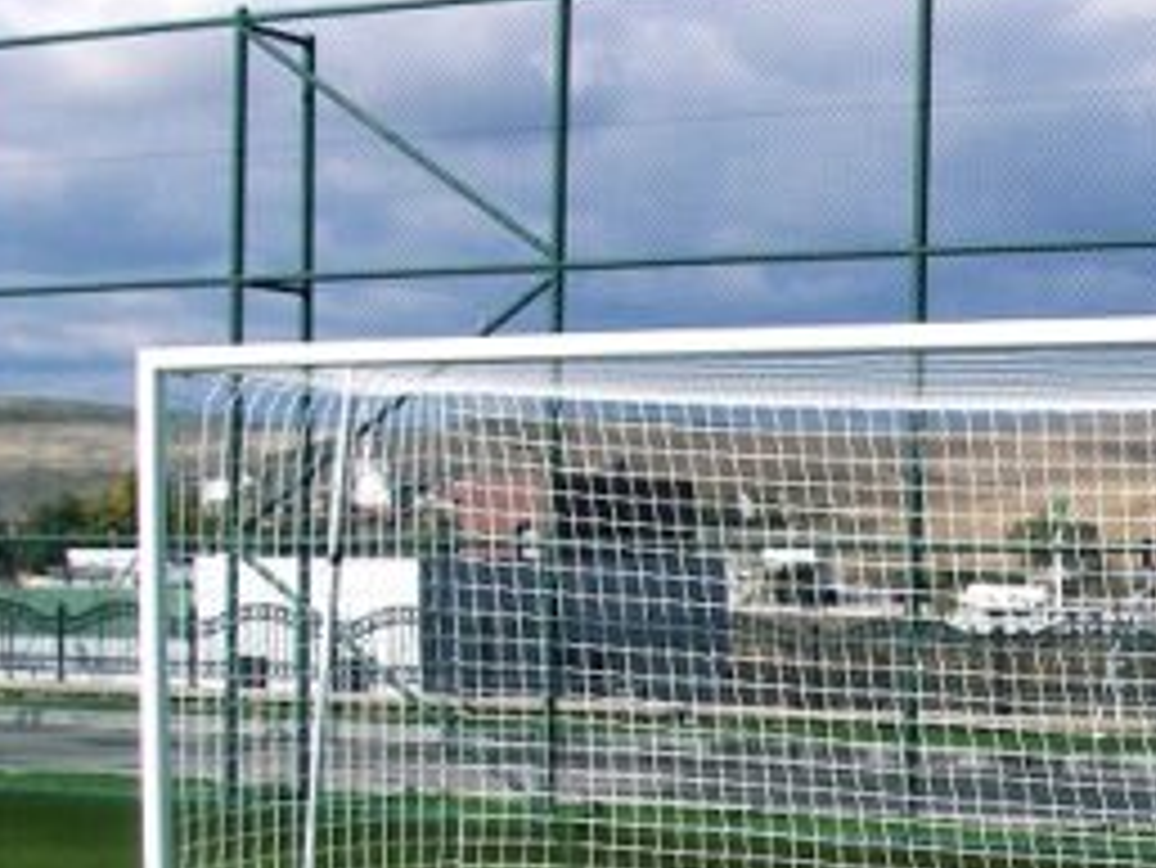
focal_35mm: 84
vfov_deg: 17.5
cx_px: 1232
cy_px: 666
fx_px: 2806
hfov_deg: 22.1
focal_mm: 6
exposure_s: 1/640
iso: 64
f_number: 5.6
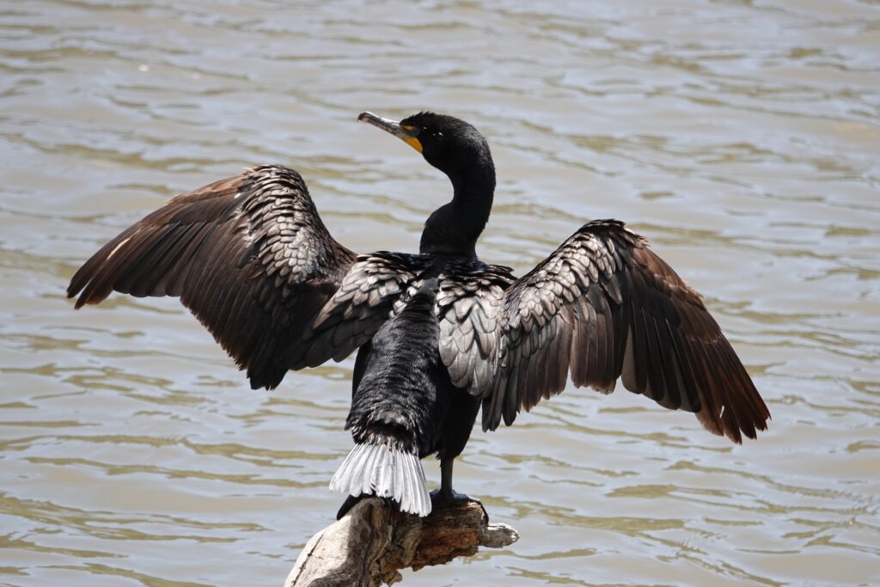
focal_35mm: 598
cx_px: 440
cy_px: 294
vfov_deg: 2.3
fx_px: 14619
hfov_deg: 3.4
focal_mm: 219.33
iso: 100
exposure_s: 1/400
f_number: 4
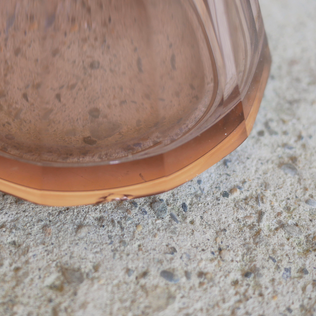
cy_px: 141
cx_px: 118
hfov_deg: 29.4
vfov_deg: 29.5
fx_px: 599
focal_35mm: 58
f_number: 2.2
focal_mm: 20
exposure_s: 1/200
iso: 200
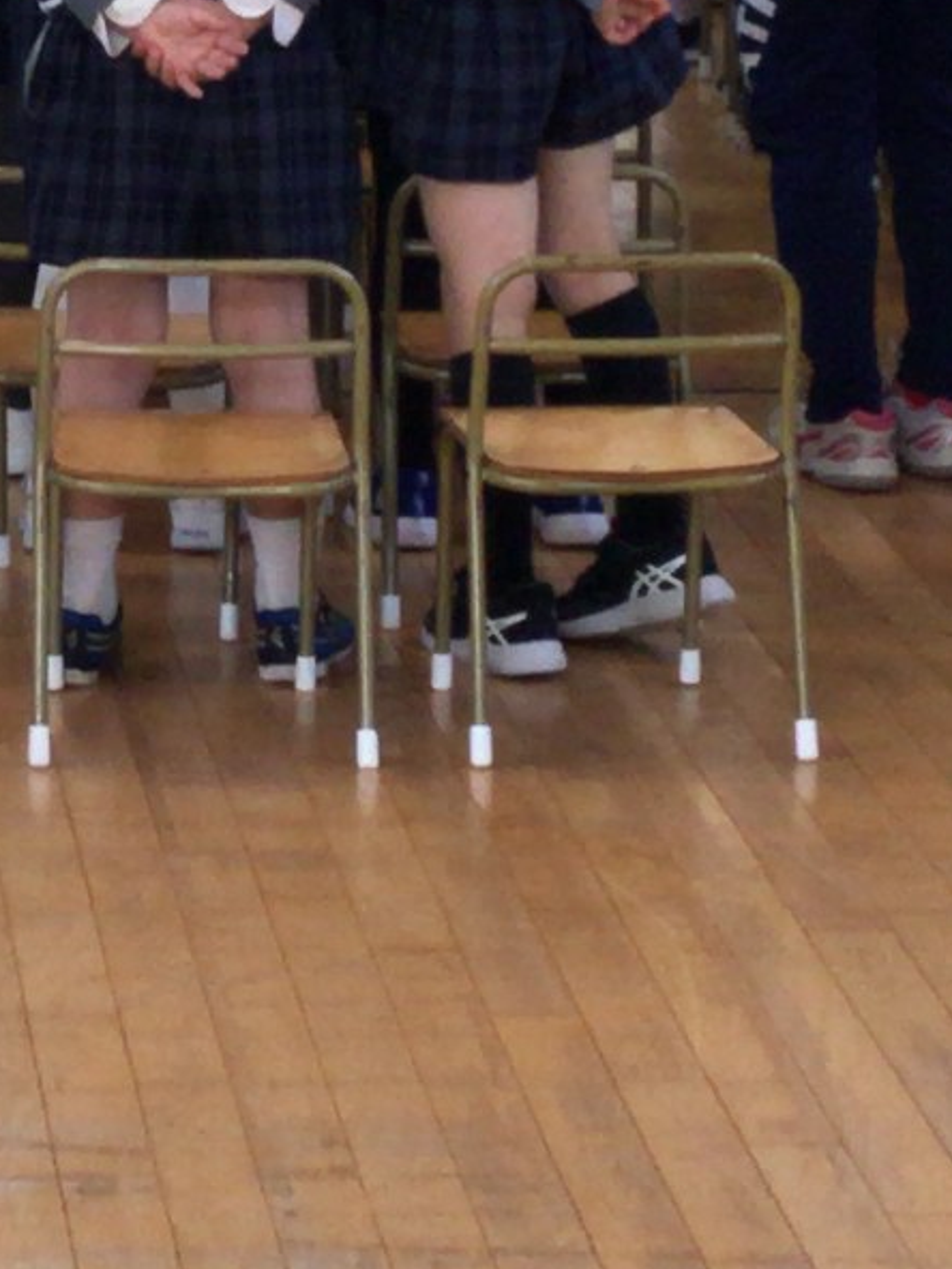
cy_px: 88
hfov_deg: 8.6
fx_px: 6270
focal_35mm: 171
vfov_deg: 11.5
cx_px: -289
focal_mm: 3.3
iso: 25
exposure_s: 1/60
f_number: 2.4
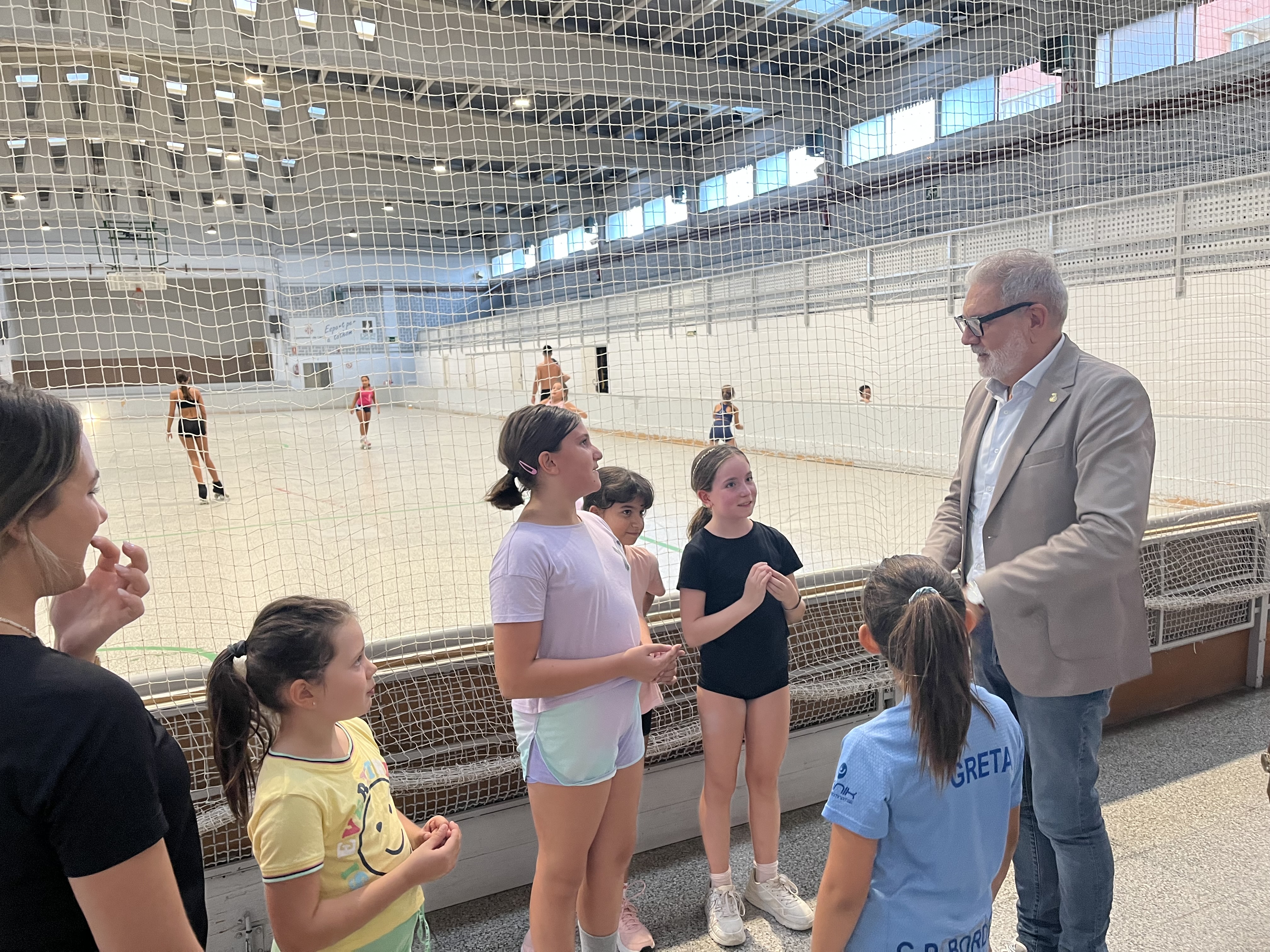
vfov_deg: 53.1
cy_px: 476
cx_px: 635
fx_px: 954
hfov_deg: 67.3
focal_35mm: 26
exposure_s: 1/81
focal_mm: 5.1
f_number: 1.6
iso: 125
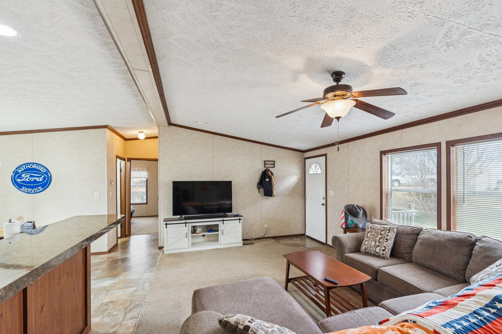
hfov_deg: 94.2
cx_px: 268
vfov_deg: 71.3
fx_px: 233
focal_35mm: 17
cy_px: 181
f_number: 2.8
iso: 400
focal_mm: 14.6
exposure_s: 1/125
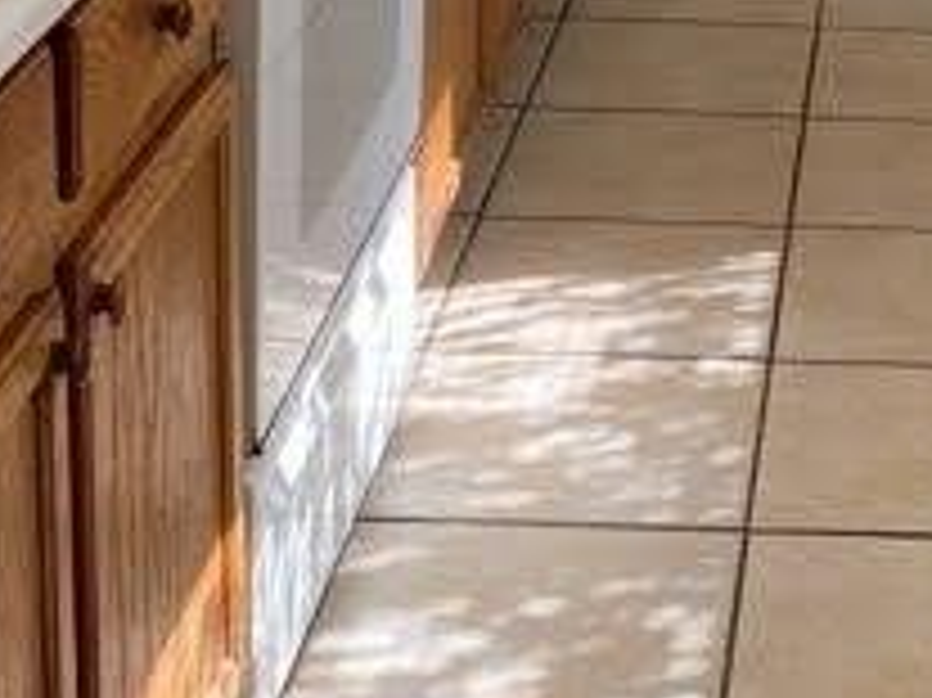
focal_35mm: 105
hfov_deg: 18.1
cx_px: 995
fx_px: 2825
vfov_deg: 13.6
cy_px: -182
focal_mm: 4.25
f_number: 1.8
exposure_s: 1/140
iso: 32
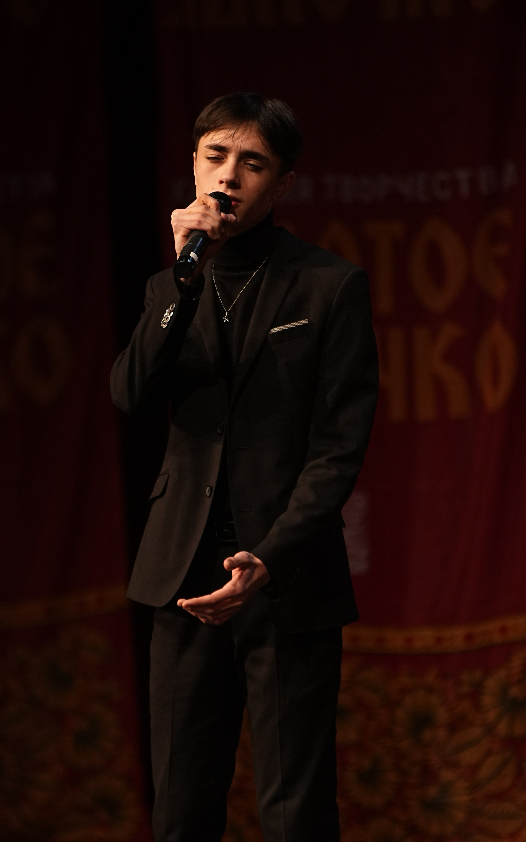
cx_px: 246
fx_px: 7019
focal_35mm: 306
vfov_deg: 6.9
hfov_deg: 4.3
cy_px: 421
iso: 1250
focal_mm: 200
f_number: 2.8
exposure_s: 1/320
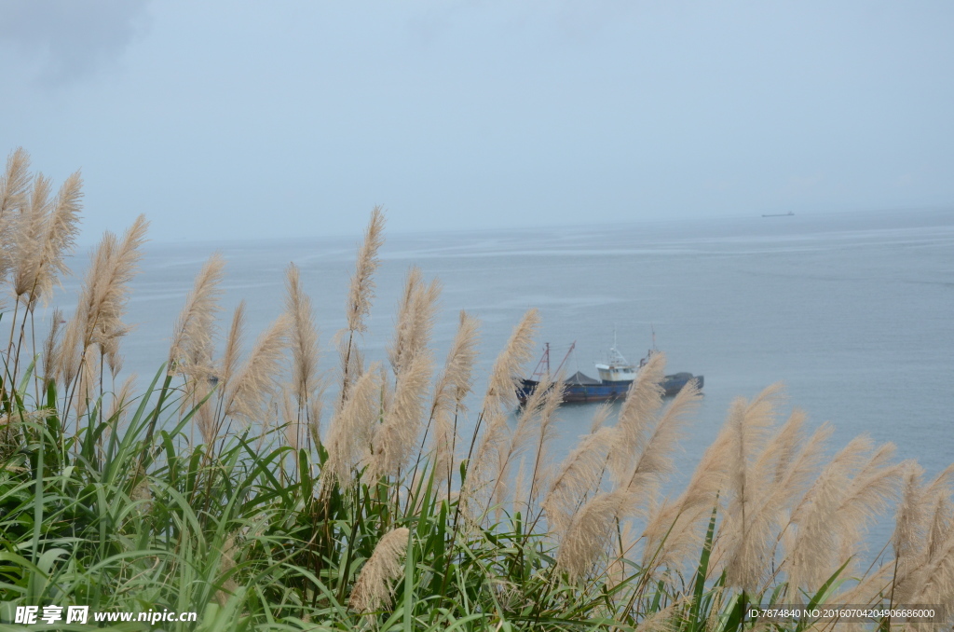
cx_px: 477
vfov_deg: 17.4
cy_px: 316
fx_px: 2063
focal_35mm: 78
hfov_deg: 26.0
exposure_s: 1/2000
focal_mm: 52
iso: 640
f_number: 8
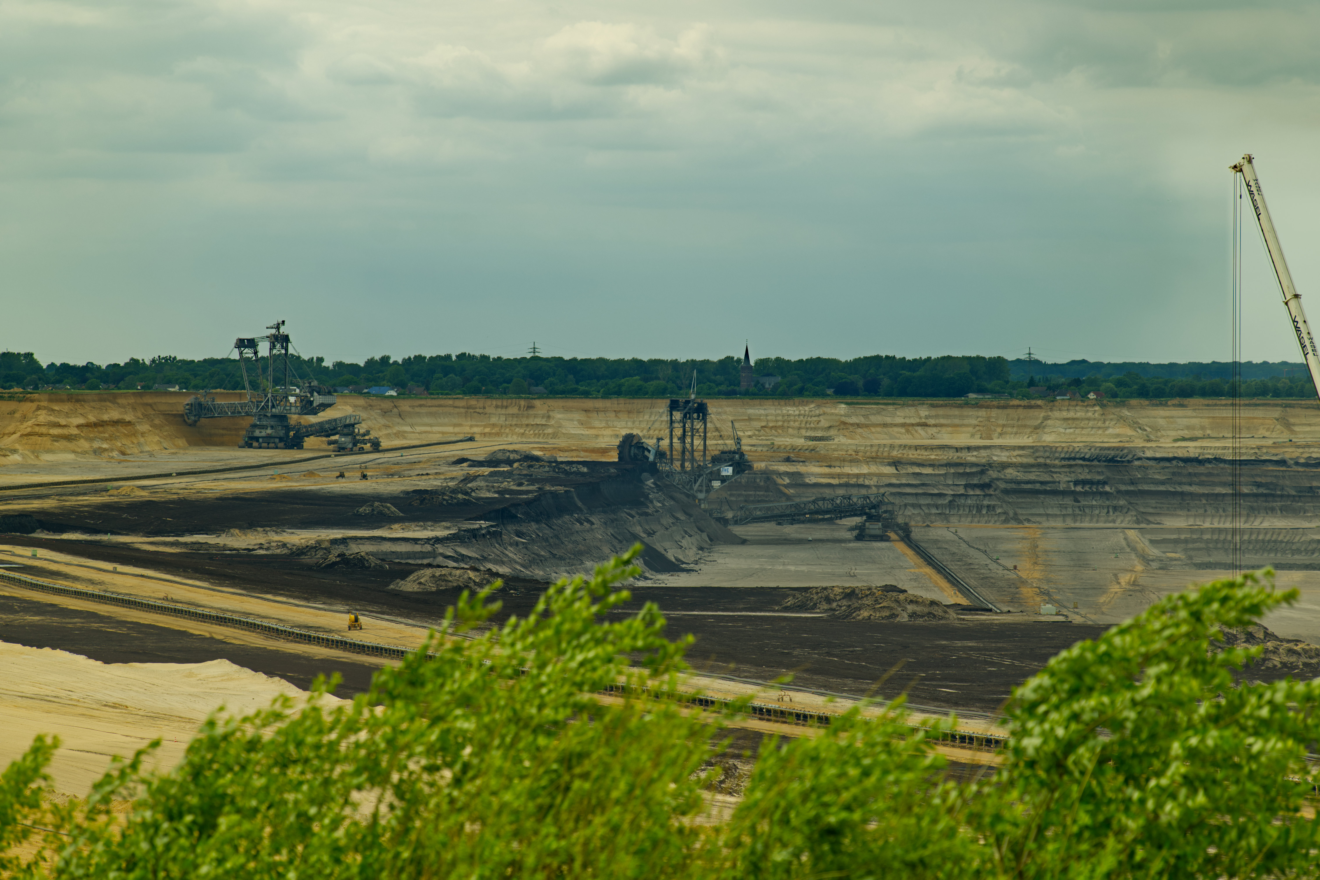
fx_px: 7333
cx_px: 660
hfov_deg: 10.3
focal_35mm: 200
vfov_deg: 6.9
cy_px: 440
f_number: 5.6
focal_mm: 200
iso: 100
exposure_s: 1/250
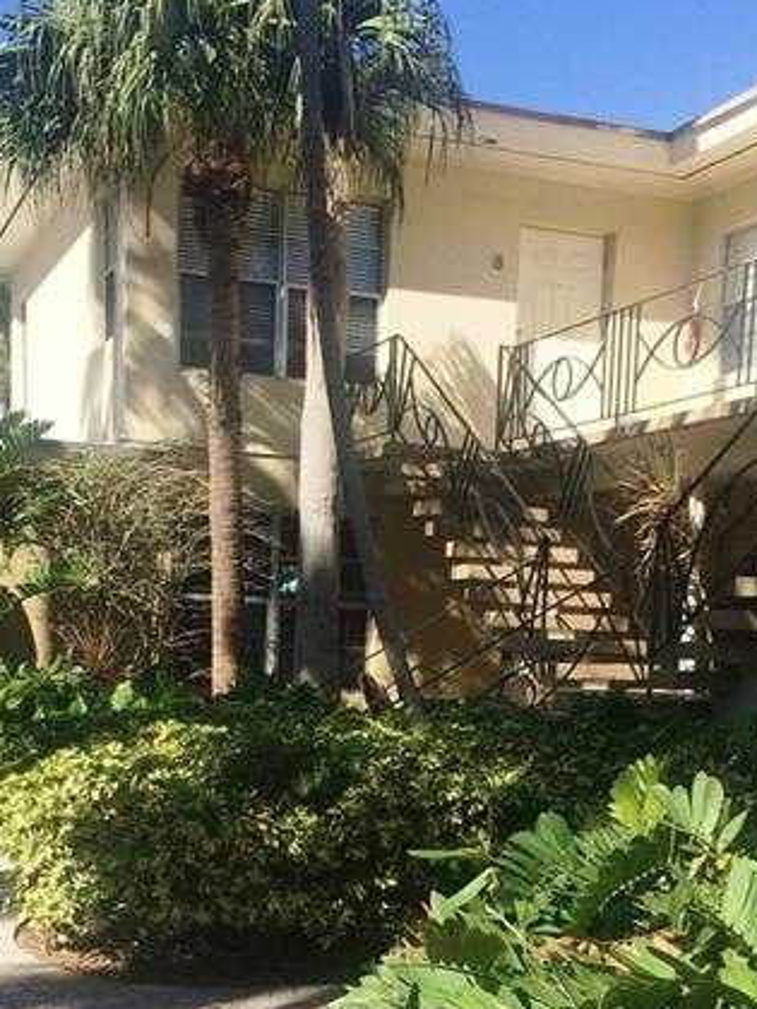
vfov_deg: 34.9
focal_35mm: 53
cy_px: 822
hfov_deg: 27.5
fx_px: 1545
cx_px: 423
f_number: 2.2
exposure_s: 1/1953
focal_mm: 4.15
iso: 32
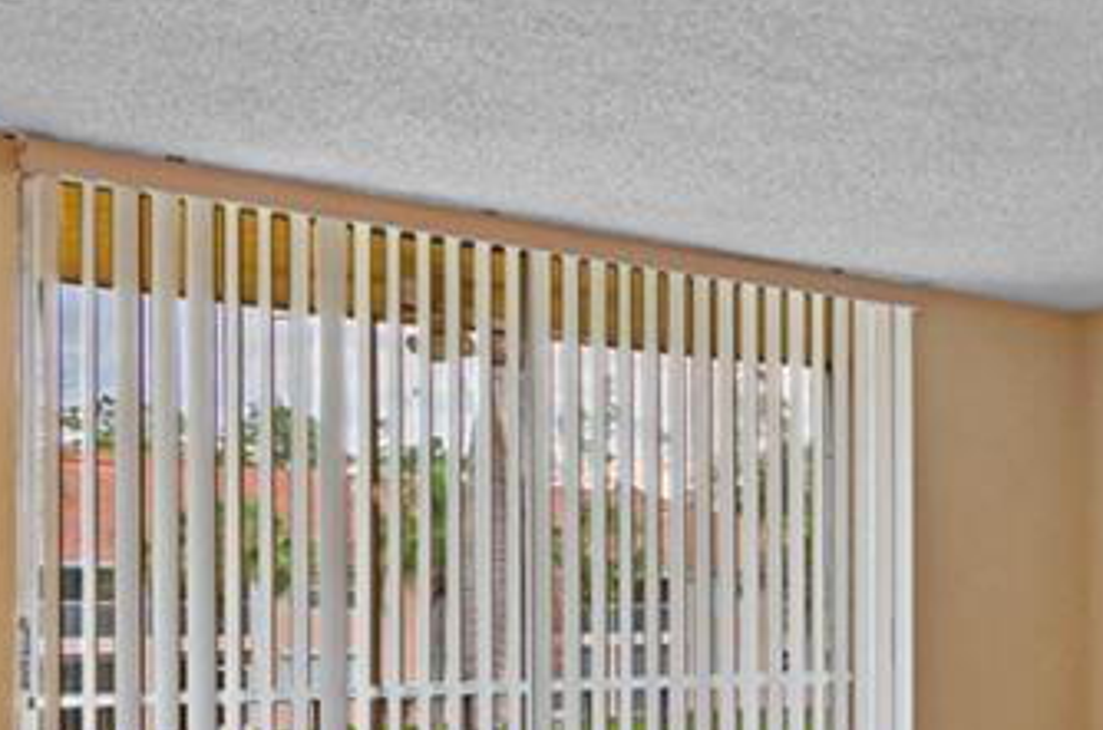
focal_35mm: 46
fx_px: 1406
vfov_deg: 27.8
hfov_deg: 29.4
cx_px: 1588
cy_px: 682
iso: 200
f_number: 9
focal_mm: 10
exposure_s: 1/3
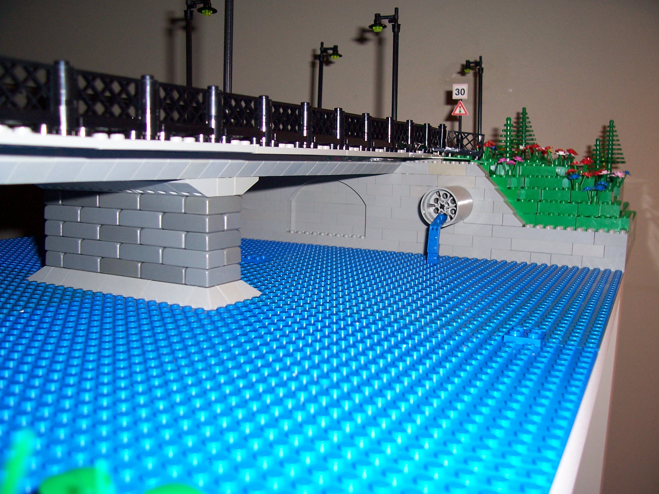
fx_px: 647
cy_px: 247
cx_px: 330
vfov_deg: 41.8
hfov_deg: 54.0
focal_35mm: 34
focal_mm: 5.6
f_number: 2.7
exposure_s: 1/60
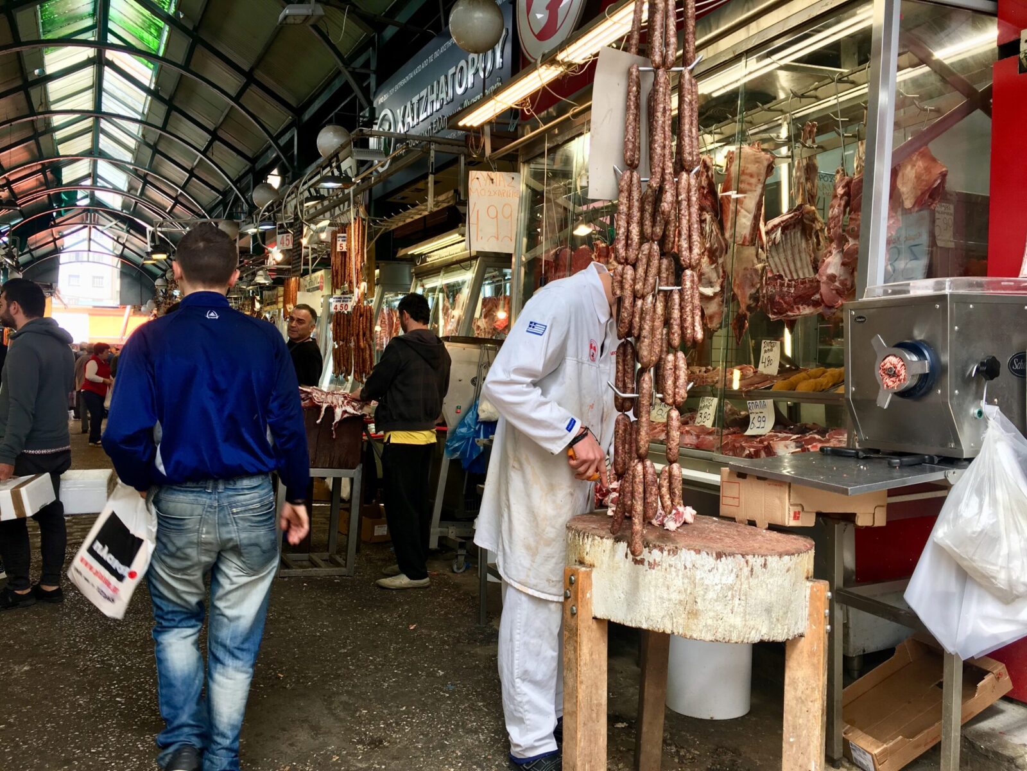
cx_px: 514
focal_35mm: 29
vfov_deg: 48.2
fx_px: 860
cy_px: 386
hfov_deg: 61.7
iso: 25
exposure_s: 1/100
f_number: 2.2
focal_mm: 4.15
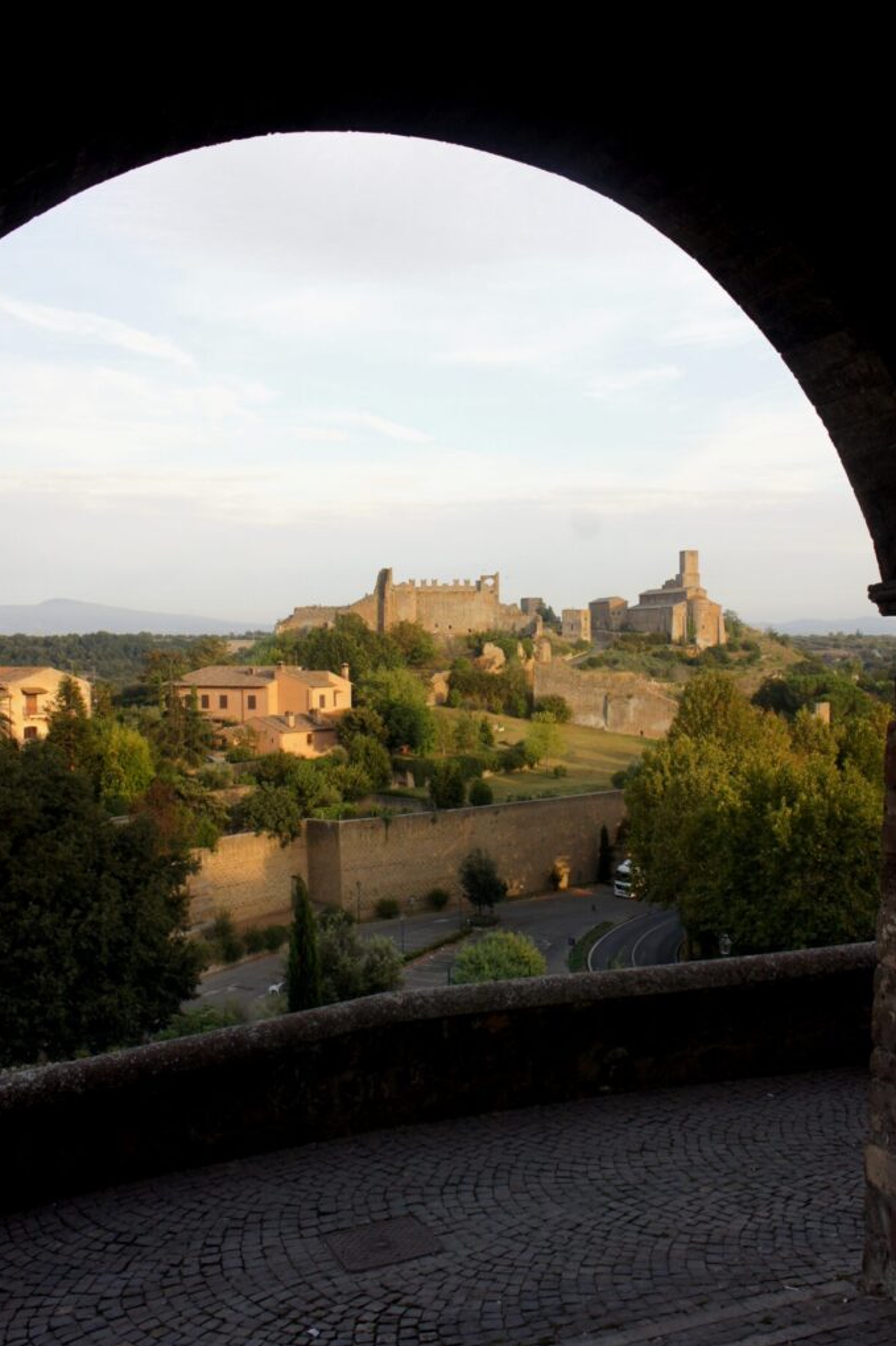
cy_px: 685
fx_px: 1365
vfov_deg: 52.5
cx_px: 465
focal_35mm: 37
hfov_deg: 36.3
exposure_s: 1/125
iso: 200
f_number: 7.1
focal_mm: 23
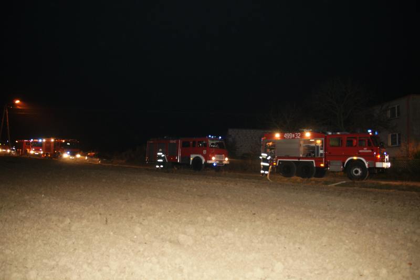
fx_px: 315
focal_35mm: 27
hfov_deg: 67.4
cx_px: 210
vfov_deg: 47.9
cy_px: 140
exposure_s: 1/13
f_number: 3.2
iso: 800
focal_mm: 18
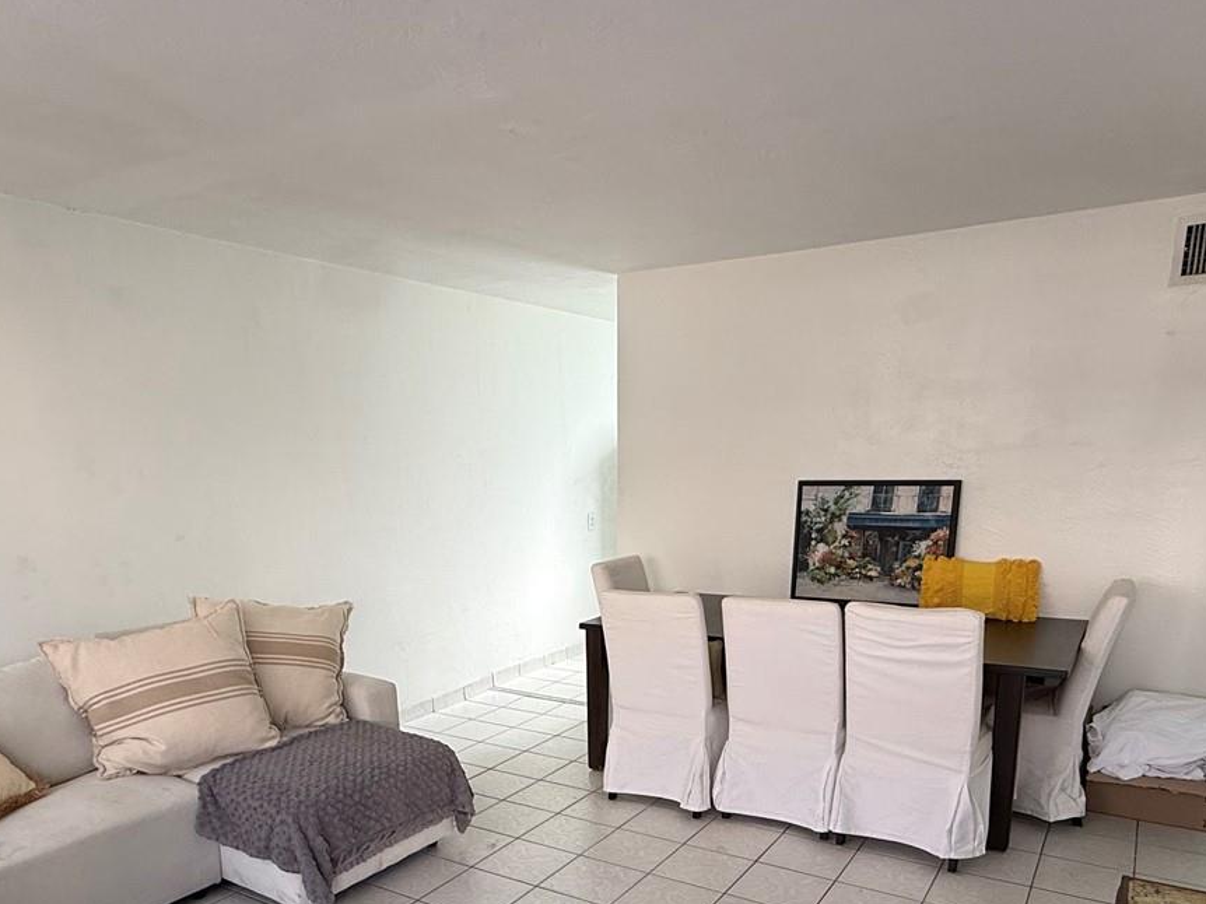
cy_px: 698
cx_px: 565
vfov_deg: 50.4
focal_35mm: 26
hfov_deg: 67.3
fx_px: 906
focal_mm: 2.22
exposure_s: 1/99
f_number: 2.2
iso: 80
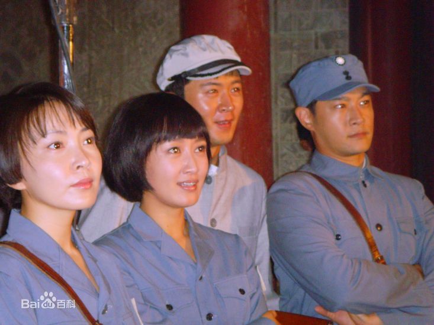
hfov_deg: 20.6
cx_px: 217
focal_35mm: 95
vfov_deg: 15.6
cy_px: 162
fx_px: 1191
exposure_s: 1/60
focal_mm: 16
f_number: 4.4
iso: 400
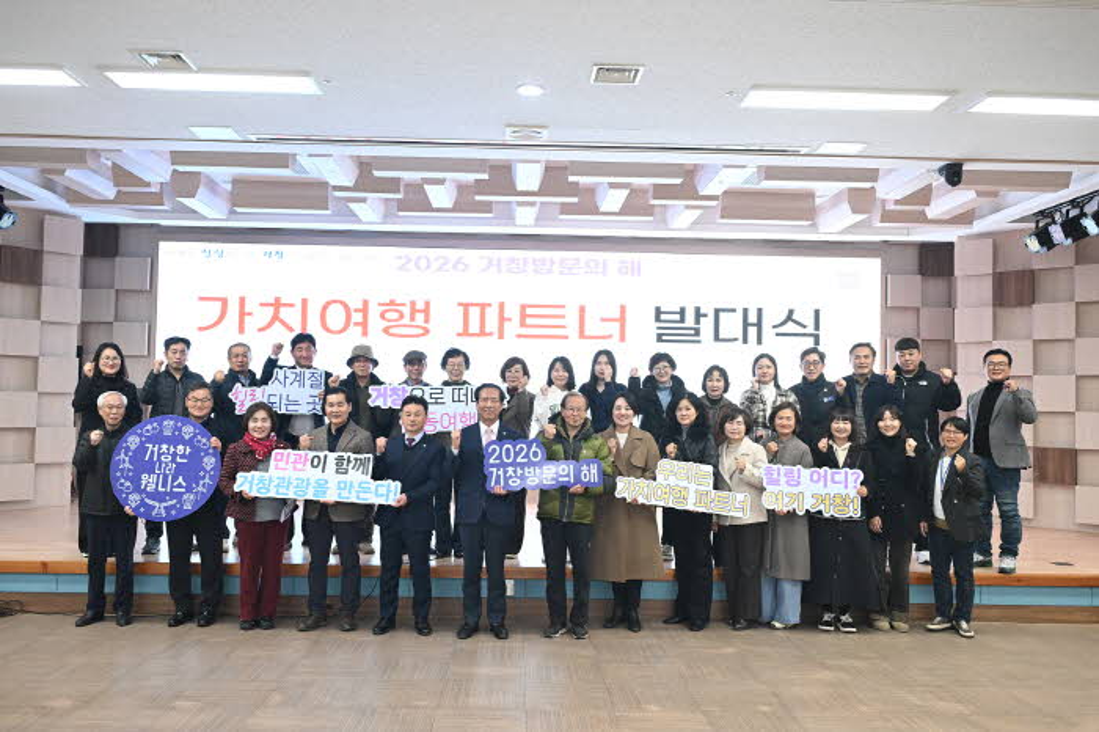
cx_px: 550
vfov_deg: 43.6
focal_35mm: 30
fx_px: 915
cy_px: 366
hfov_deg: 62.0
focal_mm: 30
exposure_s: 1/200
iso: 4000
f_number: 4.5
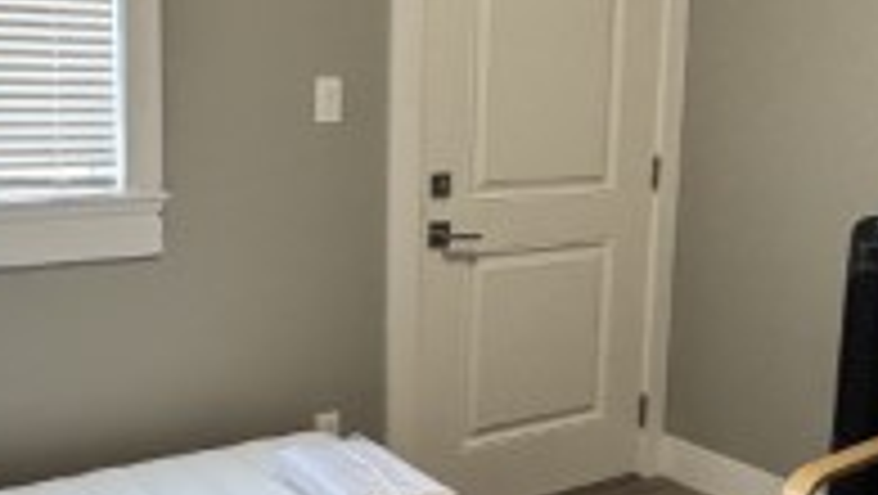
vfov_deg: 24.0
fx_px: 1165
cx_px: 441
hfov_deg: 41.3
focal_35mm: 50
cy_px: 248
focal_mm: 2.22
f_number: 2.2
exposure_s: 1/120
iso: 250
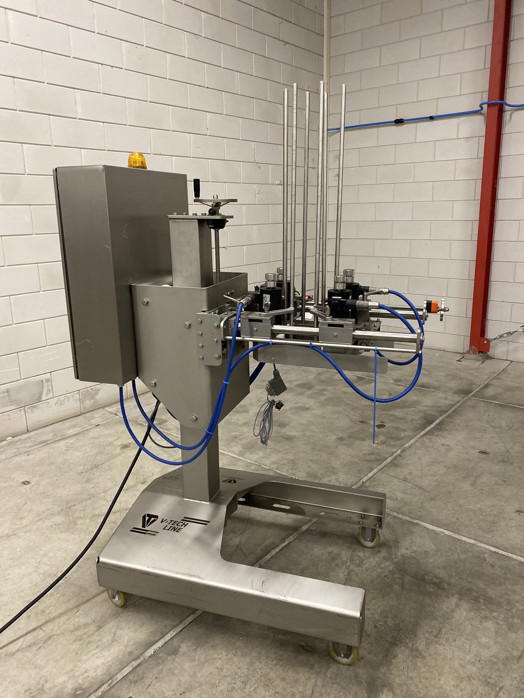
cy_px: 349
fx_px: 525
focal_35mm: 26
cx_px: 262
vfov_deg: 67.3
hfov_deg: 53.1
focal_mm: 4.25
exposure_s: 1/50
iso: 320
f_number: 1.8
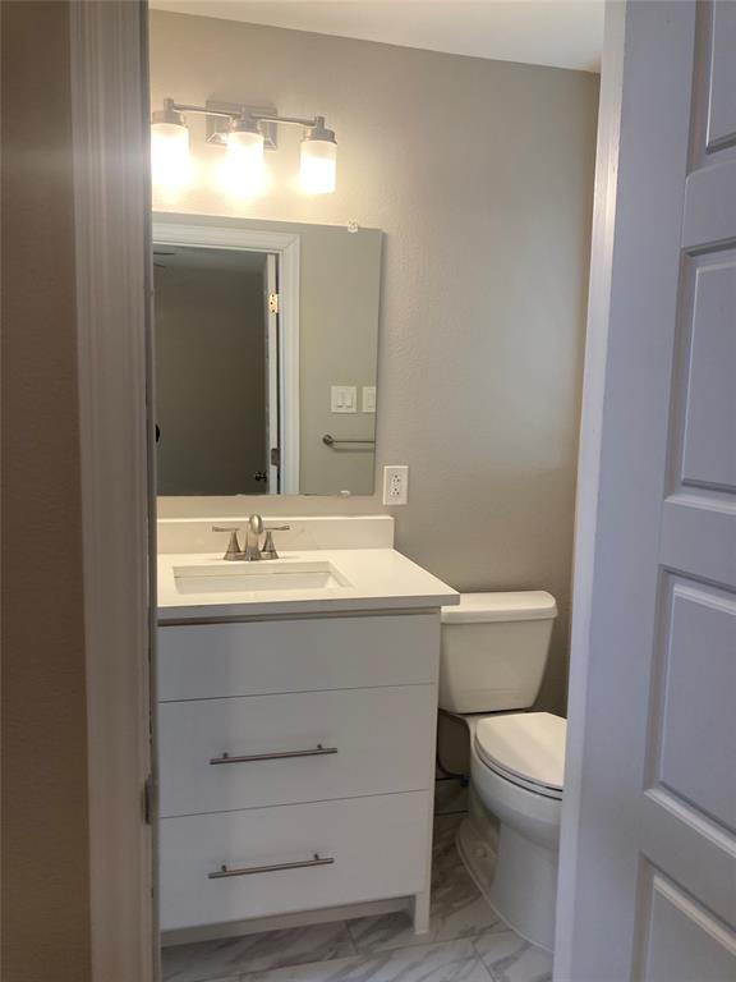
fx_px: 794
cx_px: 368
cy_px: 491
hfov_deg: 49.7
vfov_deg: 63.4
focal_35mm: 28
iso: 64
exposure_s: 1/60
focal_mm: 3.99
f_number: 1.8
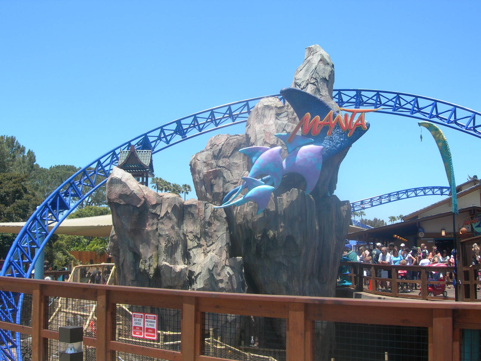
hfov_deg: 49.0
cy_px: 180
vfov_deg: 37.7
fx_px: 528
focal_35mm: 38
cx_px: 240
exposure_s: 1/296
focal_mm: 7.8
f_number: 4.8
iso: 50
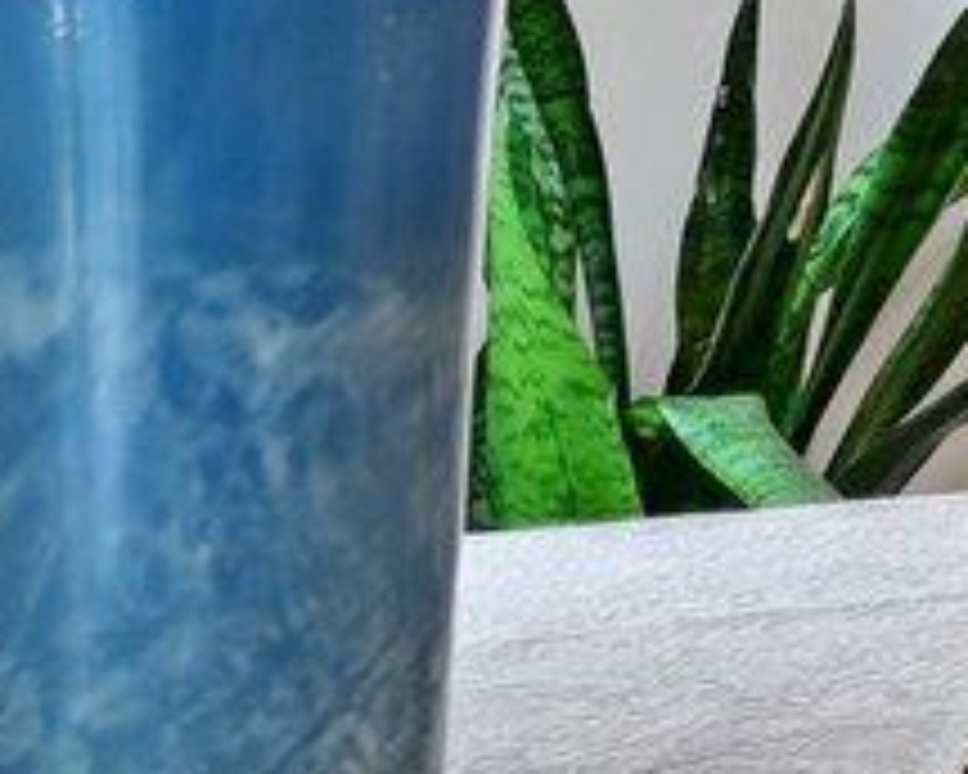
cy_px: -304
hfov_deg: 7.9
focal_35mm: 125
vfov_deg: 11.9
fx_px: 3581
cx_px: 4003
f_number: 8
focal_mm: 14
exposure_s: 1/15
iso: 320
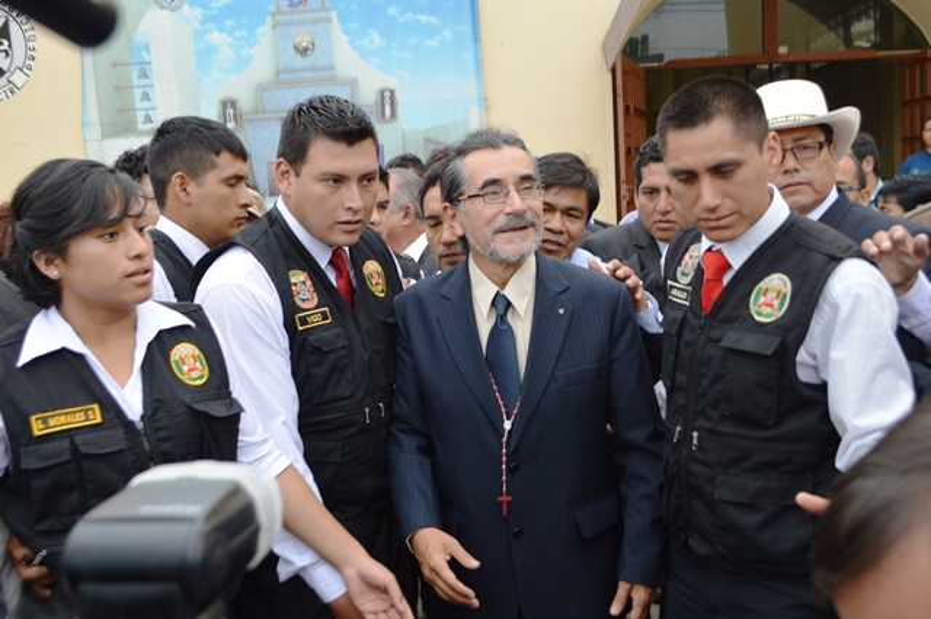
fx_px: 930
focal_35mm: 36
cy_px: 310
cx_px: 466
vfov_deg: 36.8
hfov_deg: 53.2
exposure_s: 1/125
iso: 125
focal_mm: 24
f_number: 5.6
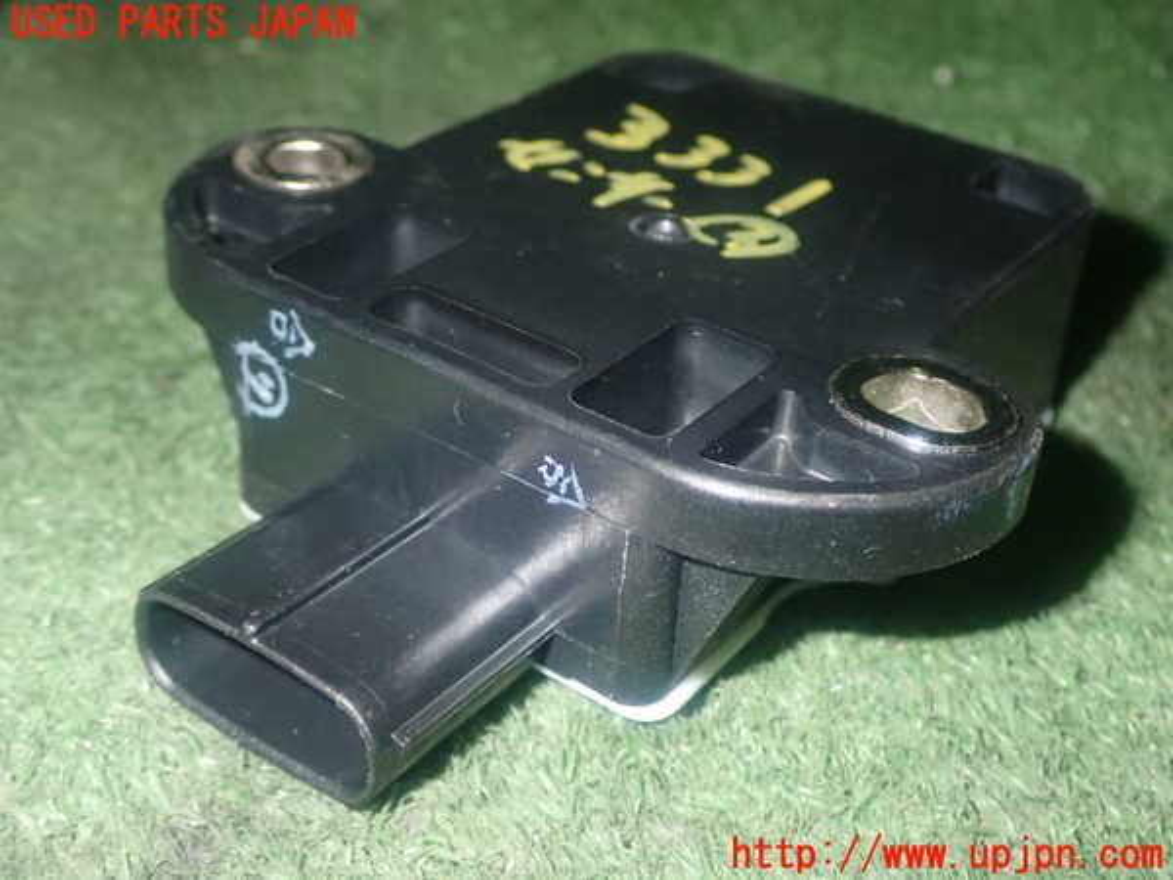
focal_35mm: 50
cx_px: 586
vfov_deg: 29.1
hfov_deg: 38.2
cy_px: 440
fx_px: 1694
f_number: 9
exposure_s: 1/50
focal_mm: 9.01
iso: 800
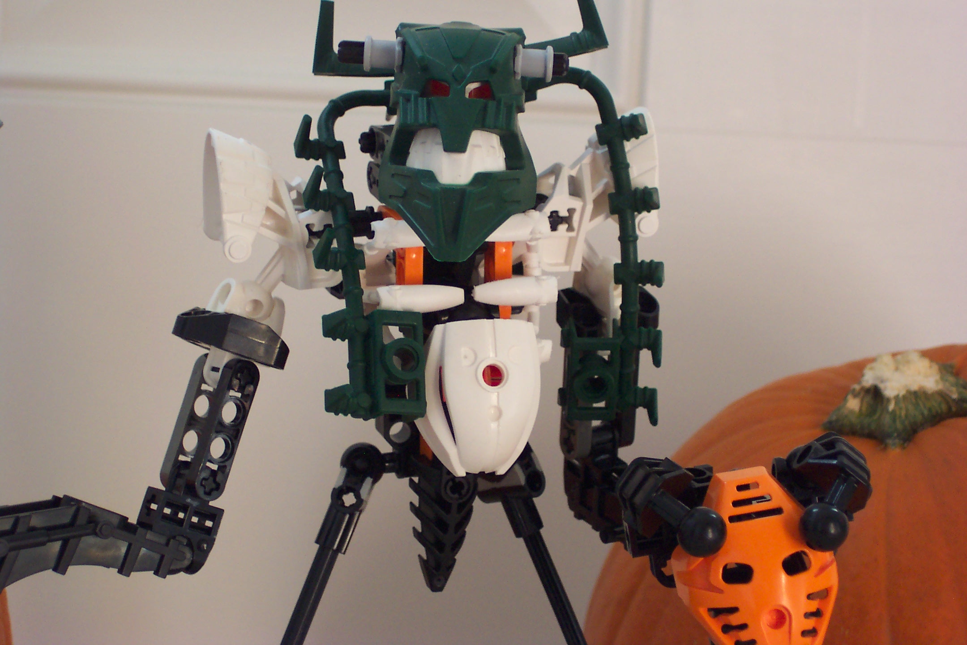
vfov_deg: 12.0
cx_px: 484
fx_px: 3062
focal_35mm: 114
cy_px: 322
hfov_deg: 17.9
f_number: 4.8
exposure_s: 1/10
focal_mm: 24
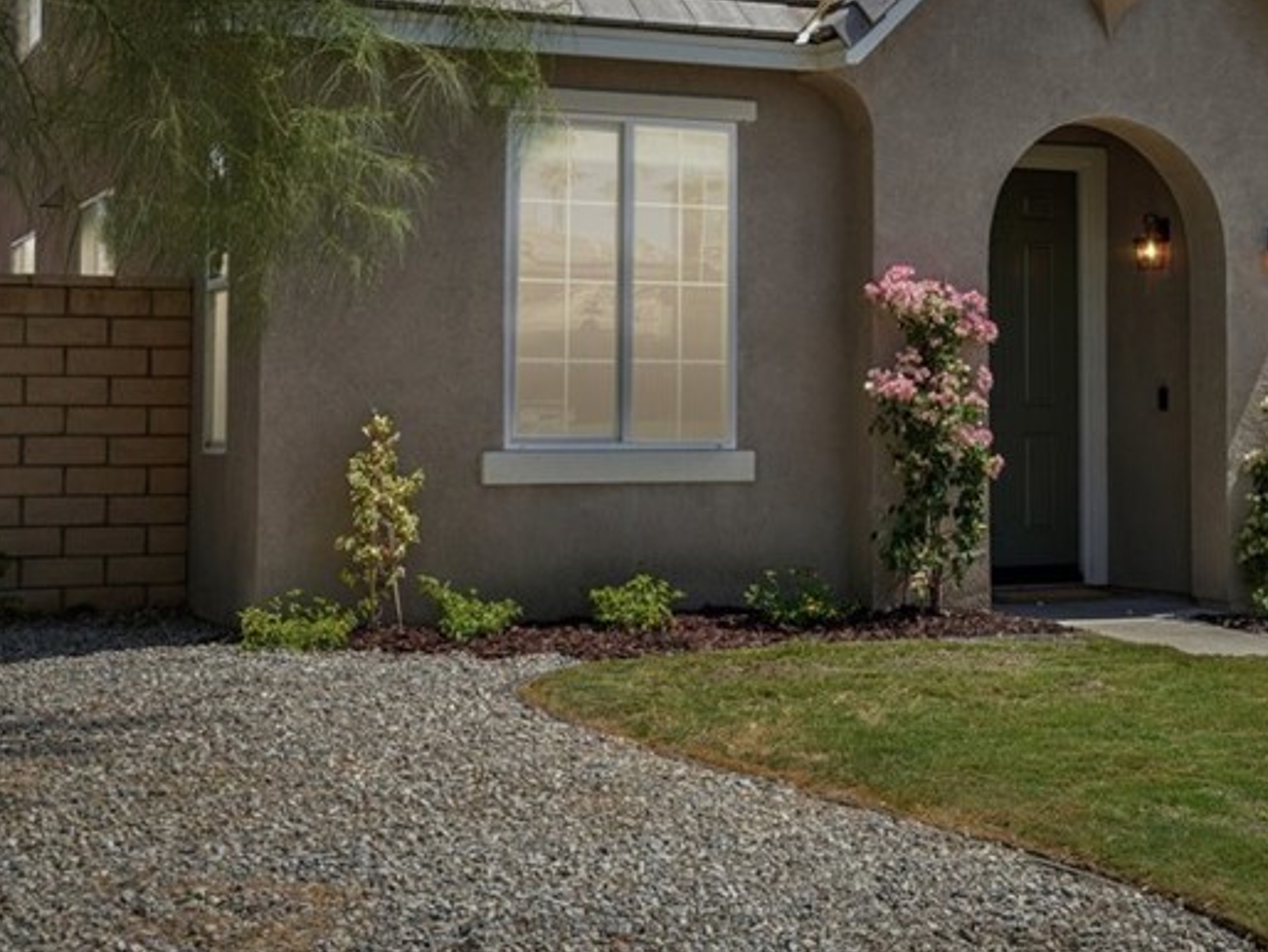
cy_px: 266
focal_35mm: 67
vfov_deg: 21.8
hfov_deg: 28.6
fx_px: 2455
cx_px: 935
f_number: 8
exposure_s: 1/200
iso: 100
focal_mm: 35
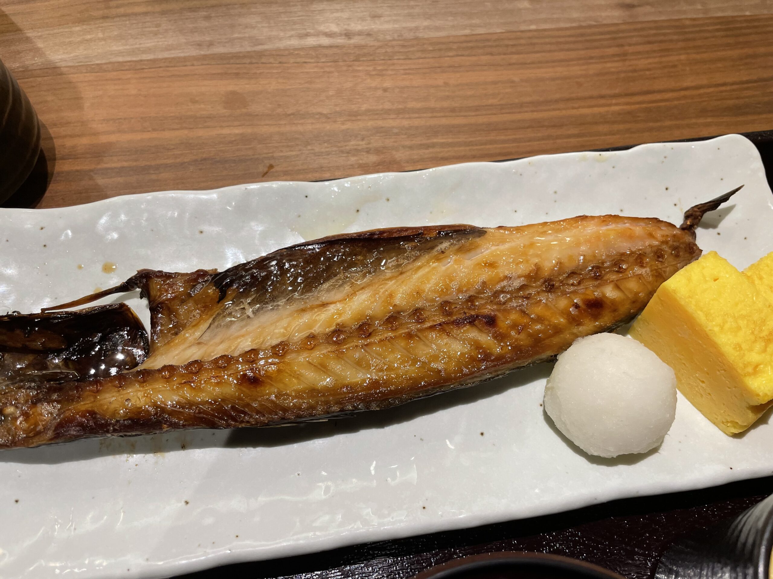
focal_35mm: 26
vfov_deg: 53.1
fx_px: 581
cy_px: 290
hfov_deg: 67.3
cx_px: 386
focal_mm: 4.2
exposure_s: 1/100
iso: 125
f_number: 1.6
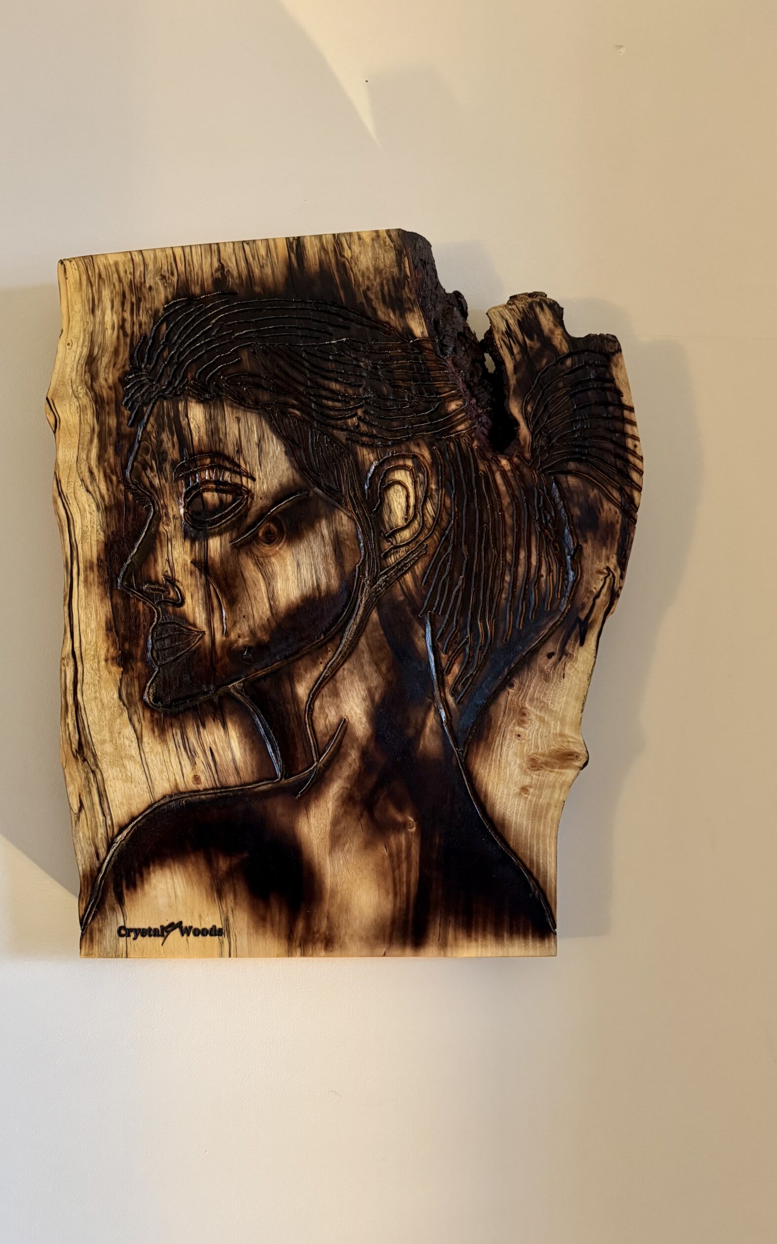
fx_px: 881
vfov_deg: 70.4
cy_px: 617
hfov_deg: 47.6
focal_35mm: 26
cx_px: 356
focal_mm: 6.76
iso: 640
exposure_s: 1/33
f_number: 1.78
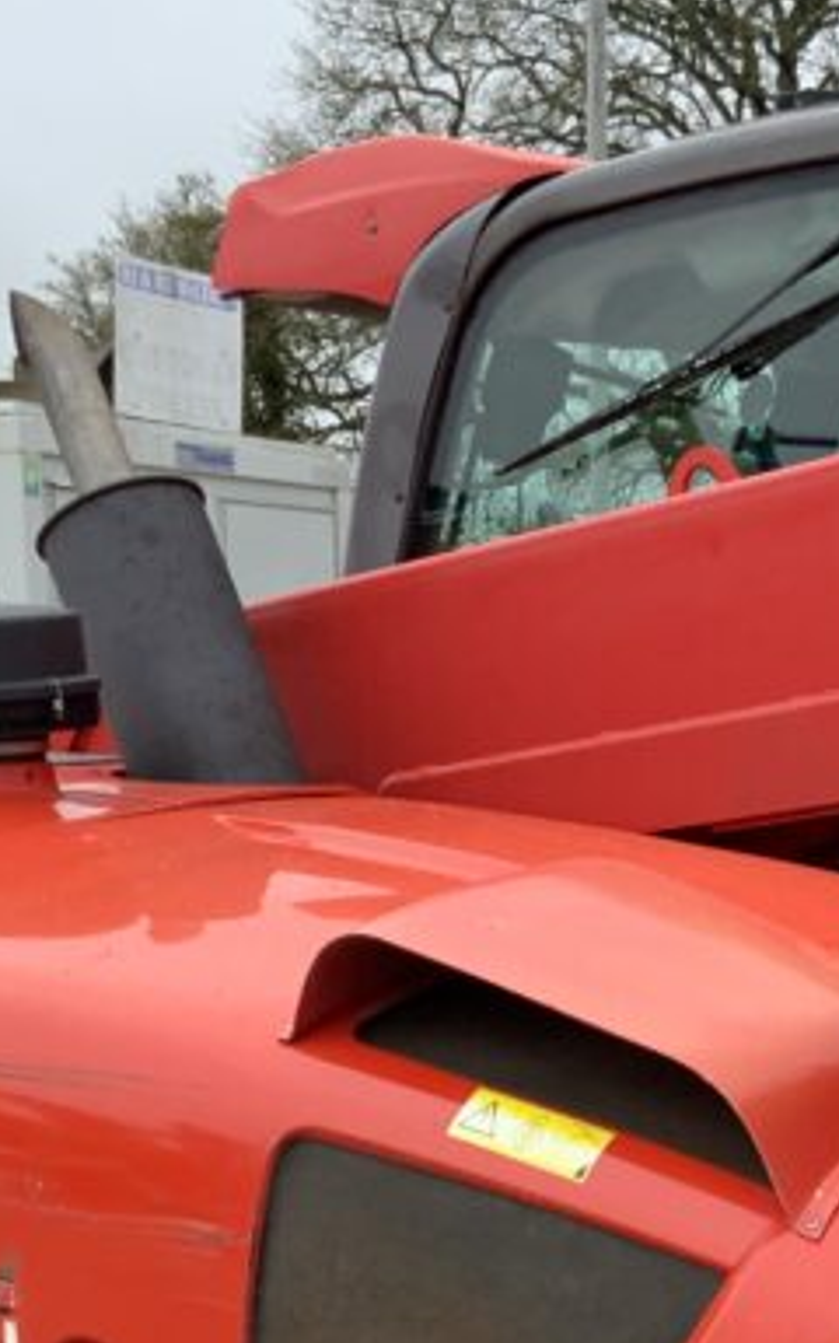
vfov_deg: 24.3
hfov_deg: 15.8
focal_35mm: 82
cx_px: 657
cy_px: 1266
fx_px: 3000
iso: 20
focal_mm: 3
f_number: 1.8
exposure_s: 1/122
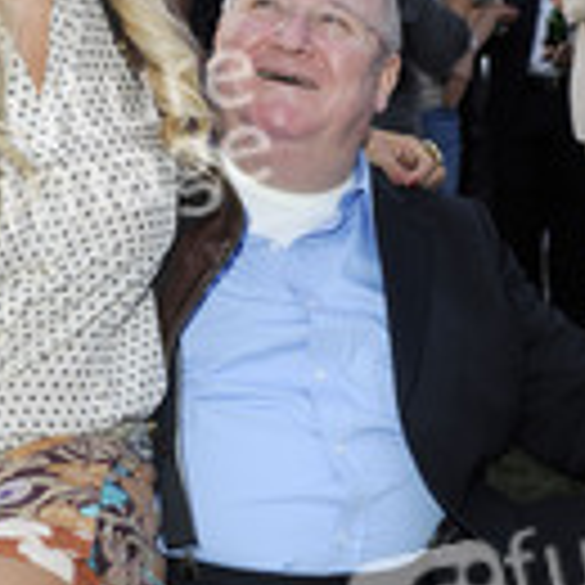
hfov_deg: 23.5
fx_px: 1396
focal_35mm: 73
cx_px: 171
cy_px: 382
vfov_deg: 23.6
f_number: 5.6
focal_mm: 28
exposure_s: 1/125
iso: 640
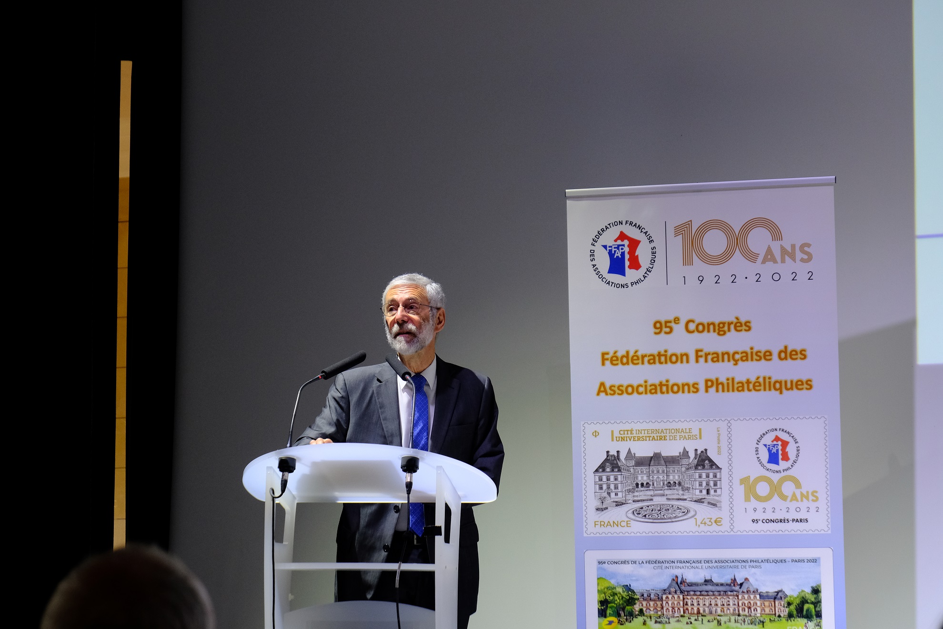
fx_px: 2750
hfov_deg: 19.5
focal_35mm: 105
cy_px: 314
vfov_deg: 13.0
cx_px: 472
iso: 1600
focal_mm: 70.2
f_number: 5.6
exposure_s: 1/45
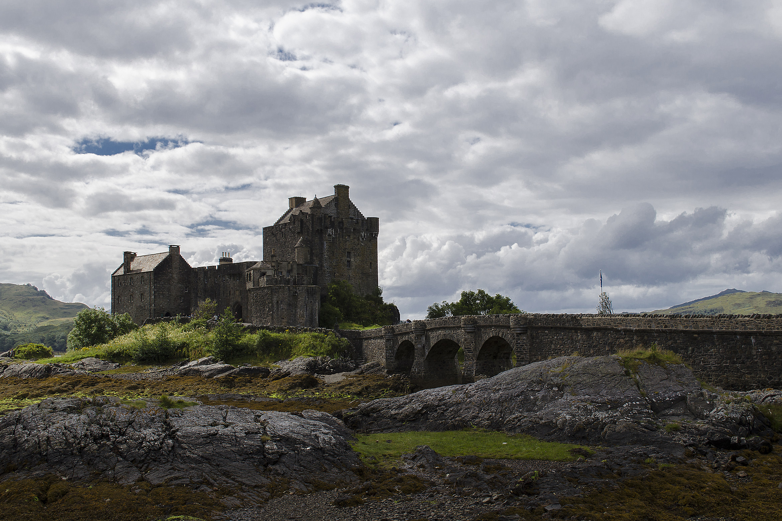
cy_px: 264
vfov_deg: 33.4
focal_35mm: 40
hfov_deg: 48.5
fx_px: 869
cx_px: 385
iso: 100
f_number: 8
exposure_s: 1/250
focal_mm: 26
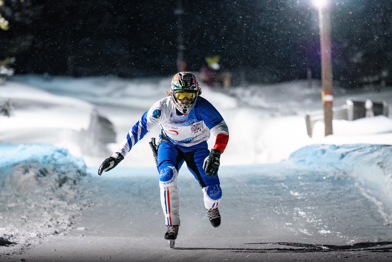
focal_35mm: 200
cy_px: 131
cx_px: 196
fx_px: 2178
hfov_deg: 10.3
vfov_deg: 6.9
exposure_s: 1/400
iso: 8000
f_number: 3.2
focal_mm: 200
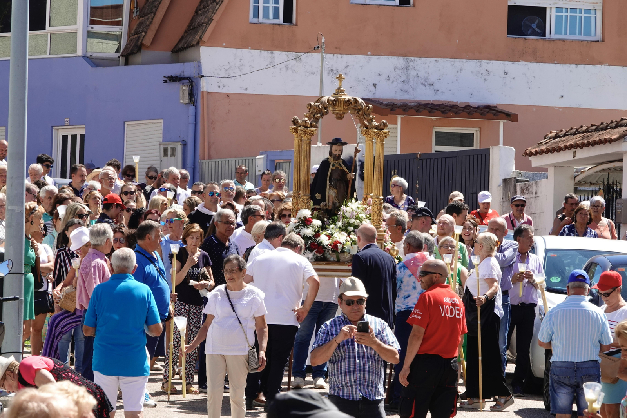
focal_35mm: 238
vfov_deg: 5.8
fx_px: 4144
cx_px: 314
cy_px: 209
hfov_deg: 8.7
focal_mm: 87.11
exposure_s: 1/100
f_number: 8
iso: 100
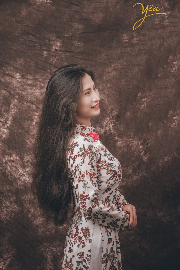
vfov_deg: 36.3
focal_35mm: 55
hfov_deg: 24.6
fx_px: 413
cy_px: 135
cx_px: 90
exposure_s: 1/125
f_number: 14
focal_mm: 55
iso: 200
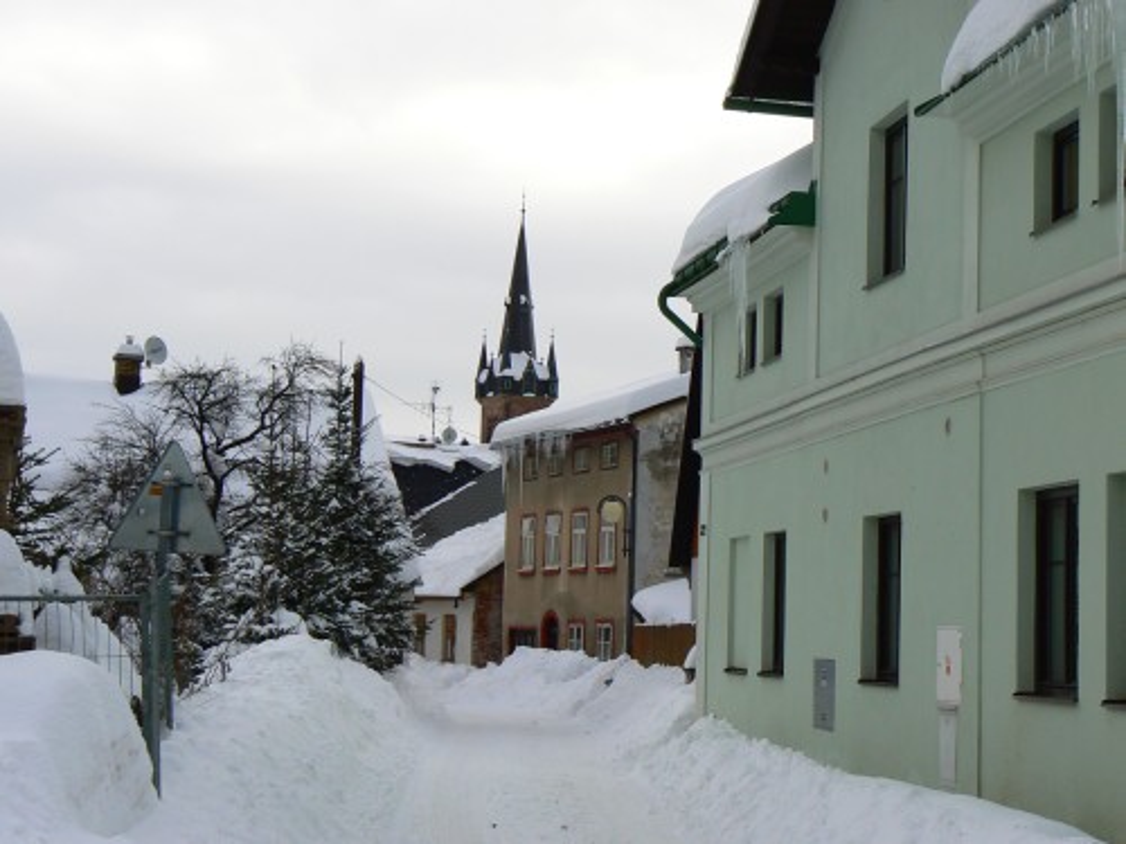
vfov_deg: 21.6
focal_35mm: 68
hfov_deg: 28.6
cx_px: 563
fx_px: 2212
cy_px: 422
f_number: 6.3
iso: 80
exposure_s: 1/500
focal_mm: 11.4
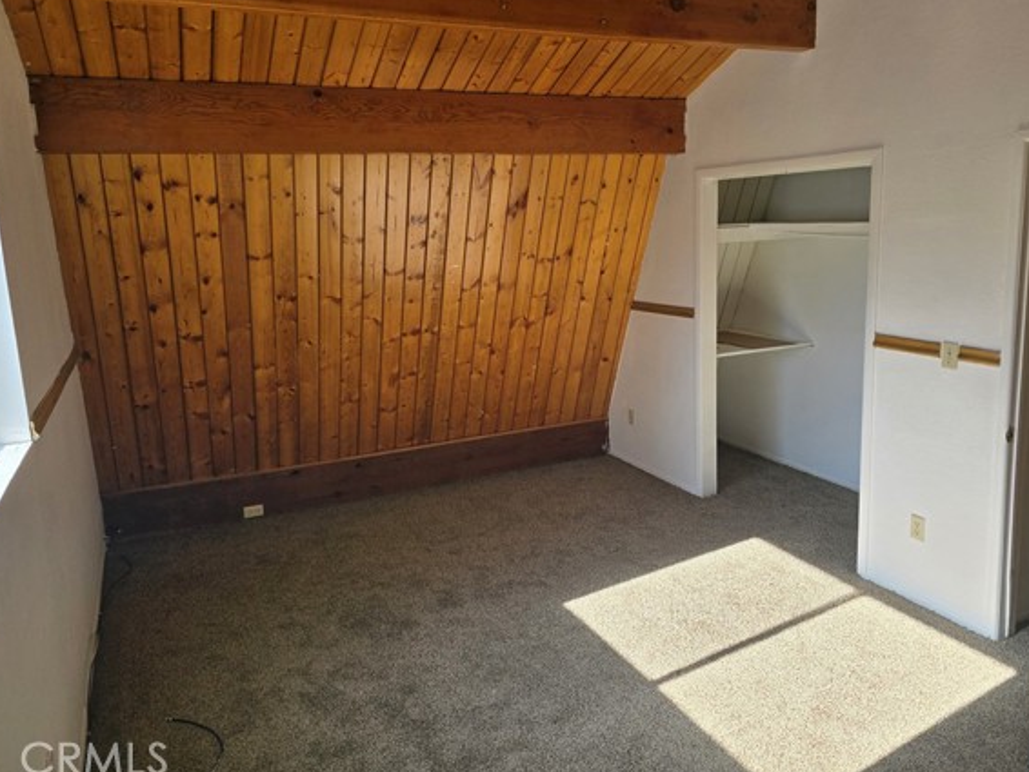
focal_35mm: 26
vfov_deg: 53.0
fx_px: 773
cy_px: 349
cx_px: 498
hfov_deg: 67.3
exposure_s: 1/180
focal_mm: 6.3
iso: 40
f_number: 1.7
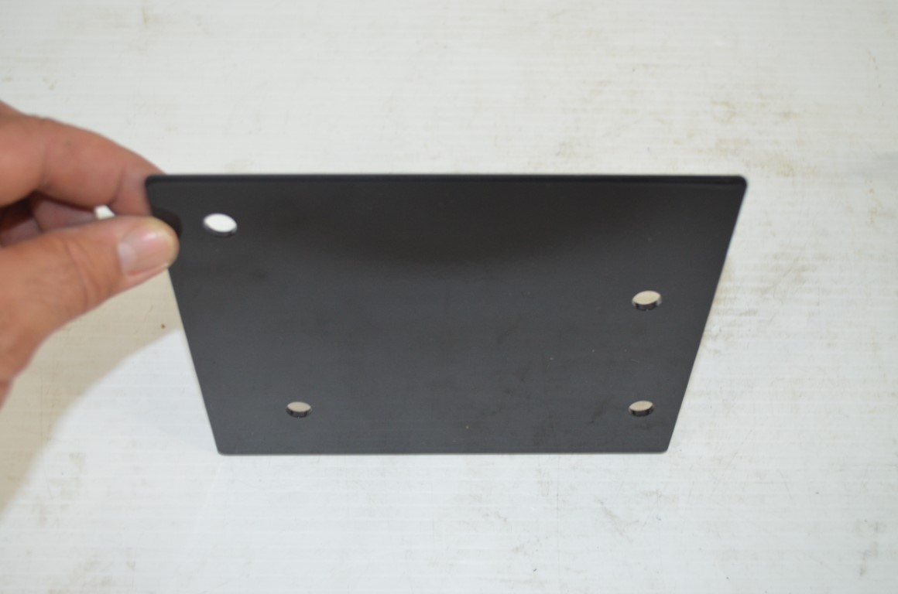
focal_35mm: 45
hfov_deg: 43.7
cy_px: 297
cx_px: 449
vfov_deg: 29.7
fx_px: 1120
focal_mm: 30
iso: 900
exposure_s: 1/60
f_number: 4.5
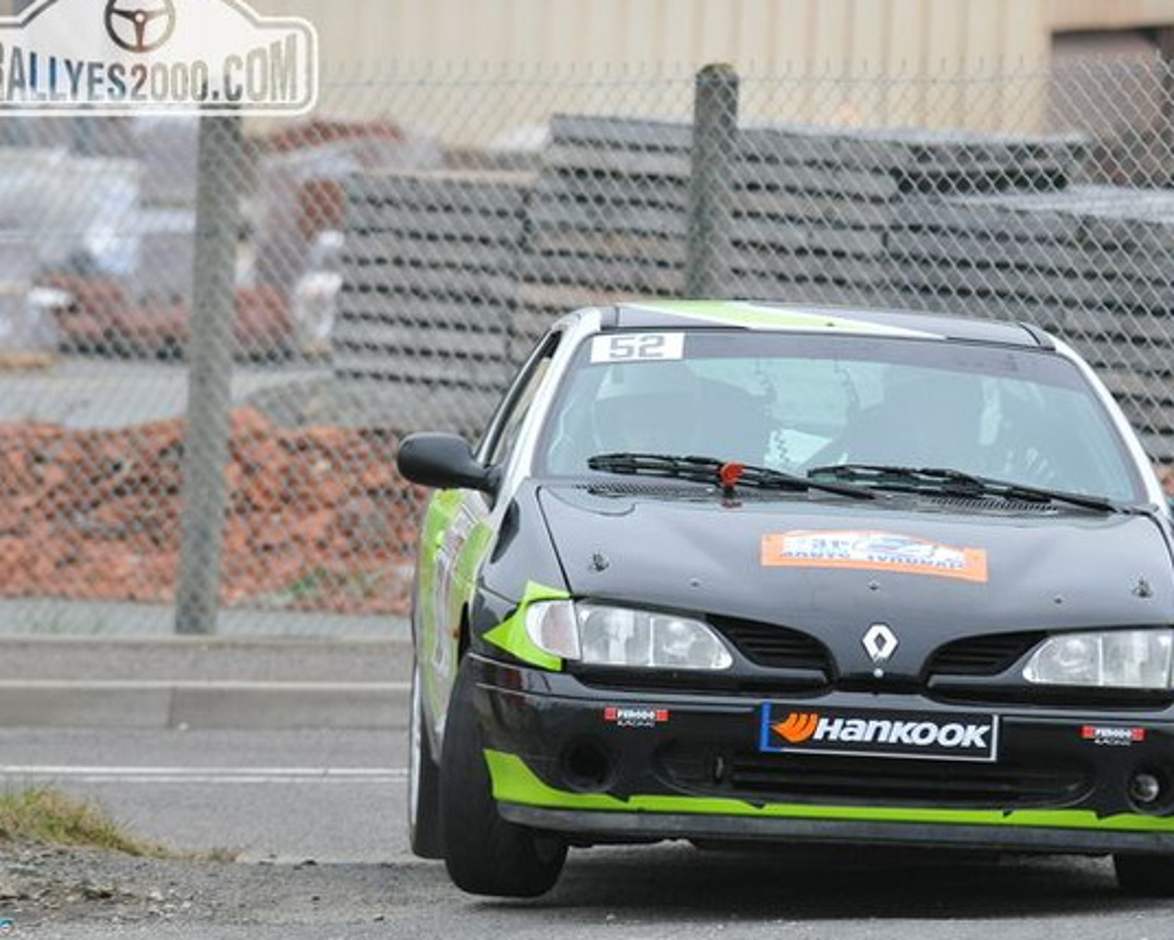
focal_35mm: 436
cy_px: 525
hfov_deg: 4.4
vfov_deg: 3.6
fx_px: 15152
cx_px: 815
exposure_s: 1/800
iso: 1000
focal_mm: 210
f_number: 5.6
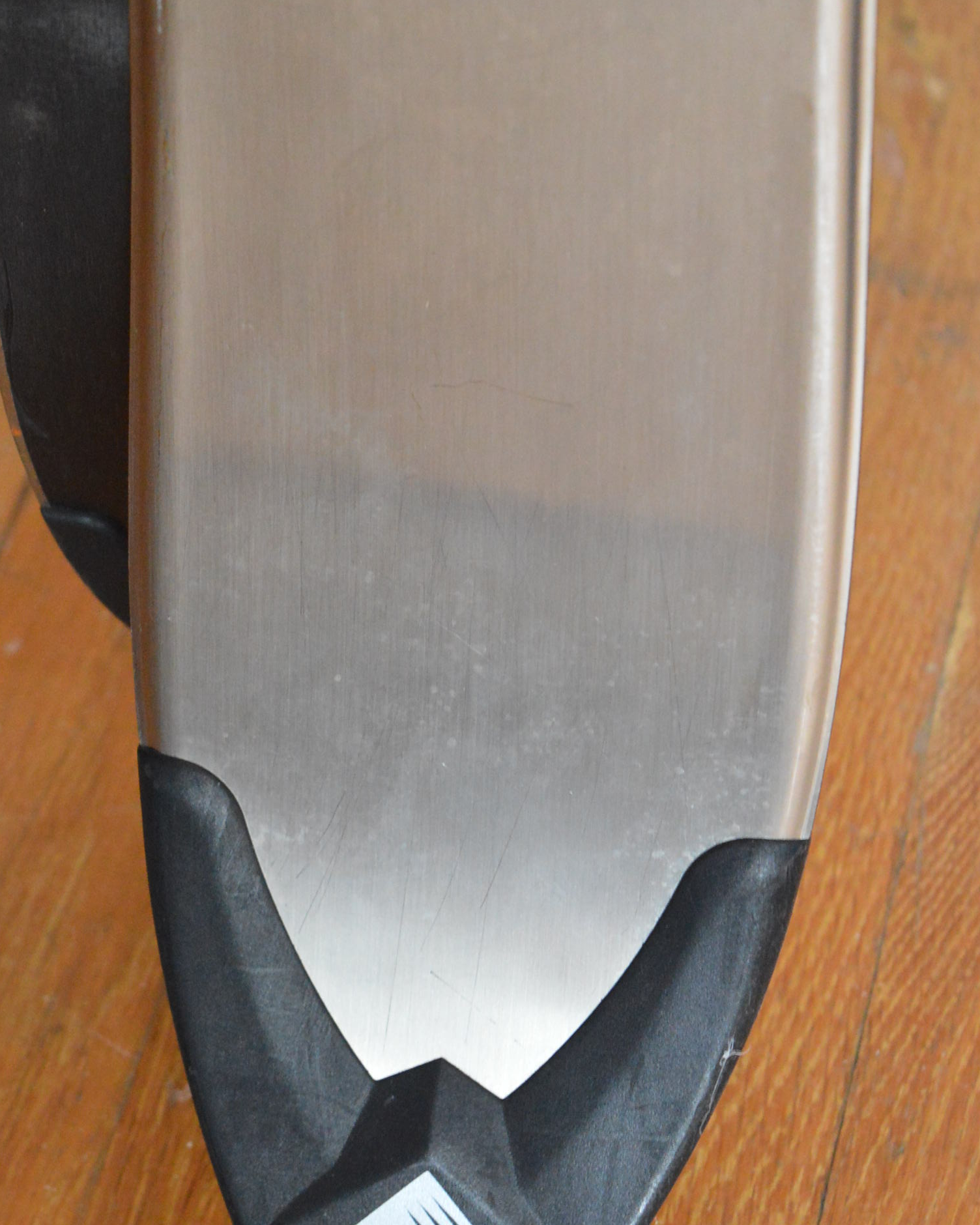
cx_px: 440
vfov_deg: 15.5
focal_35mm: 124
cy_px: 600
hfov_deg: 12.5
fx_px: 4487
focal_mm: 55
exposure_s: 1/60
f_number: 5.6
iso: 3200
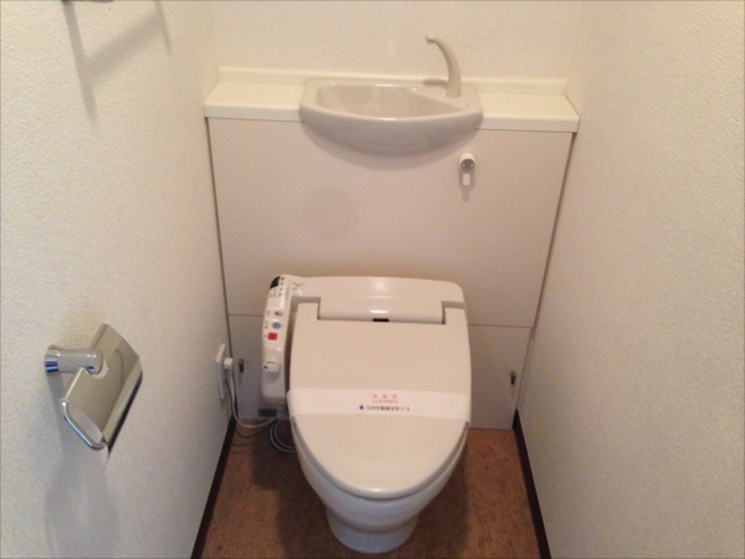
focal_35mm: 33
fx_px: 710
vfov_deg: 42.9
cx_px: 372
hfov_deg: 55.4
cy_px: 280
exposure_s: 1/20
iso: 320
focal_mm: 4.12
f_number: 2.4
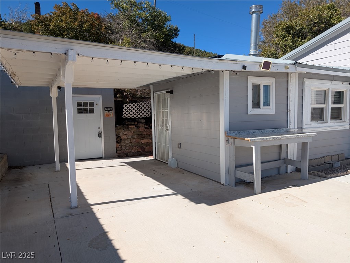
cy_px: 132
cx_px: 175
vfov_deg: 56.9
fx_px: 243
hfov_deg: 71.5
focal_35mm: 24
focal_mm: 6.9
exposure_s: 1/1031
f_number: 1.68
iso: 22
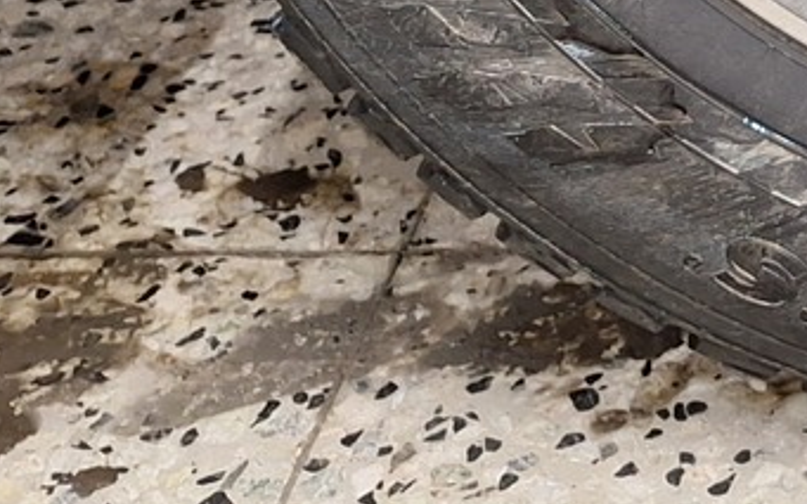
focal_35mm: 103
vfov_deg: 10.8
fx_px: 2265
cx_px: 1200
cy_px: -715
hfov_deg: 18.1
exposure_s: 1/33
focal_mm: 5.54
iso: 320
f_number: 1.8
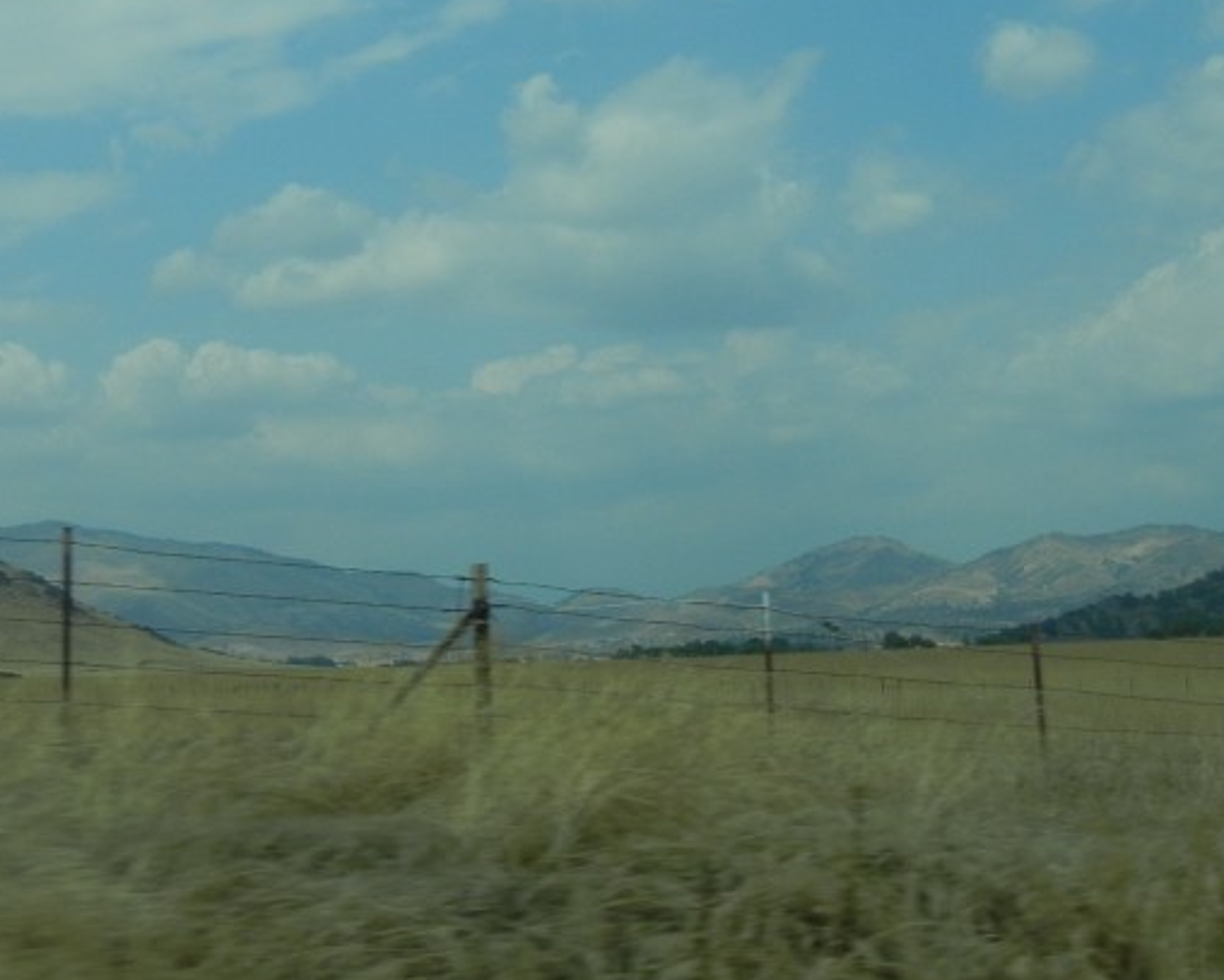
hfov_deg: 31.8
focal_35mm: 59
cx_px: 484
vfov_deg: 25.7
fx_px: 2139
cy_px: 313
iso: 160
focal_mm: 5.4
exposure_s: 1/718
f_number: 7
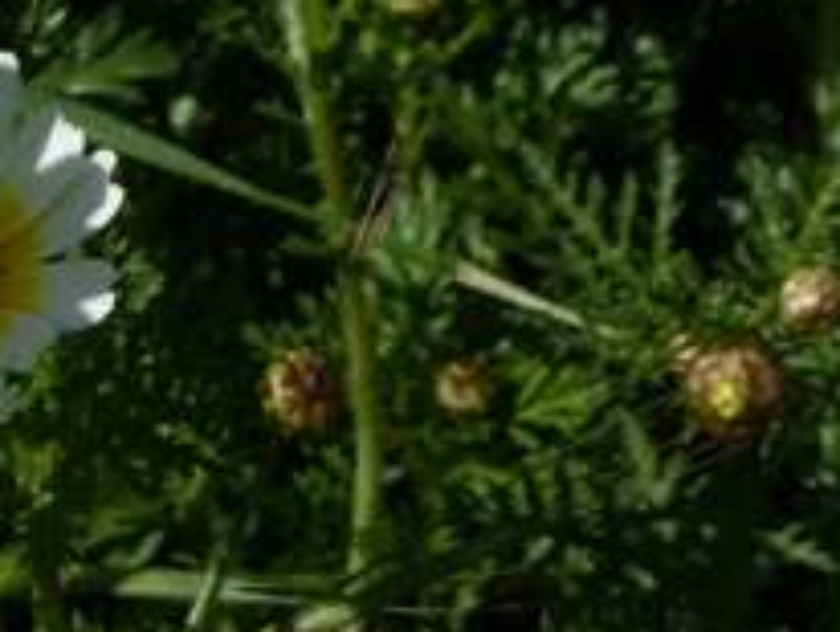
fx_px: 11005
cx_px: -391
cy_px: 575
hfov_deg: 4.3
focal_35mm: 453
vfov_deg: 3.3
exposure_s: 1/500
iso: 80
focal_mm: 26.3
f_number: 5.6
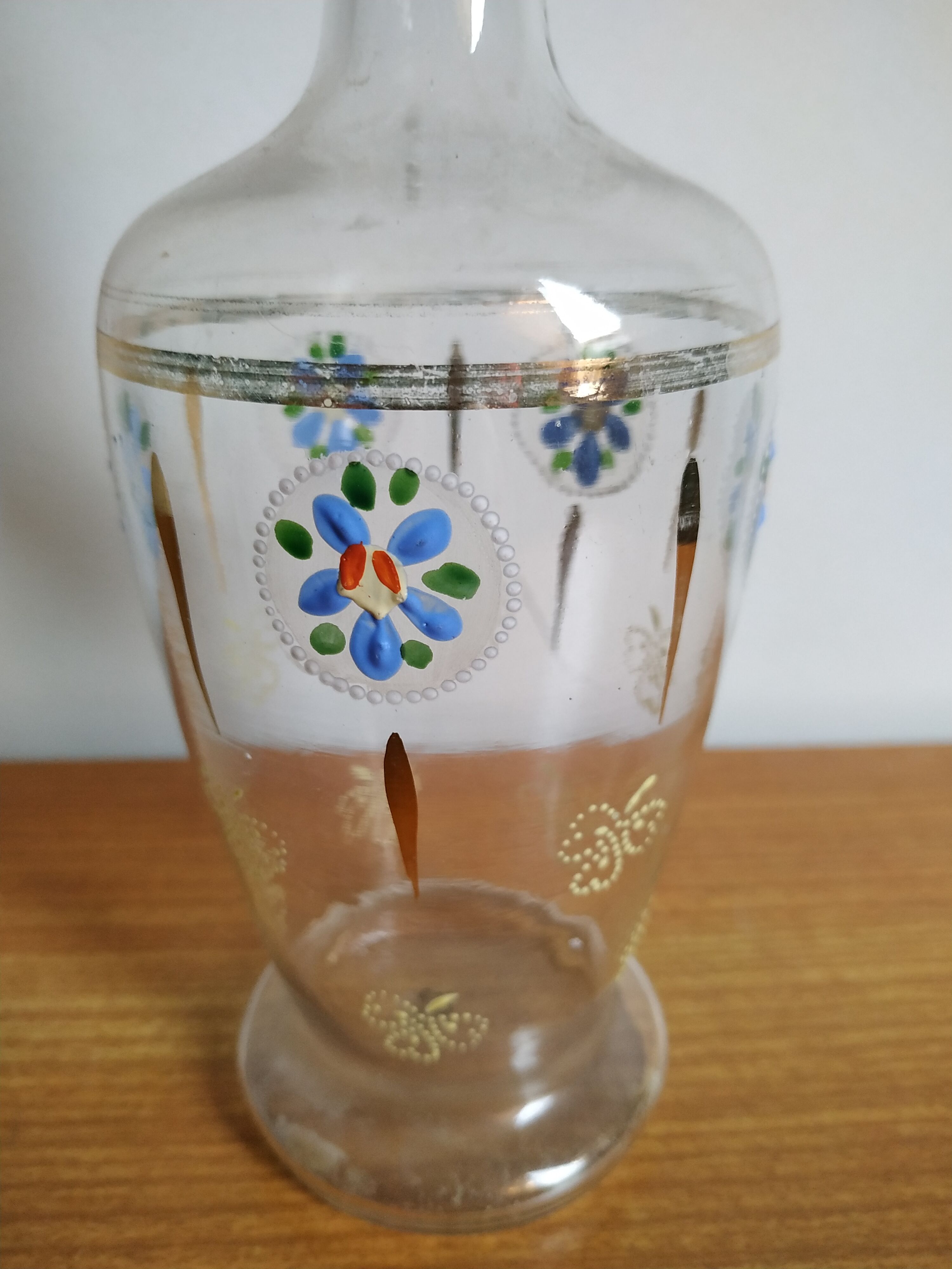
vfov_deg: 71.6
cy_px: 634
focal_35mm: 24
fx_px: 880
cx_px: 476
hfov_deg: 56.8
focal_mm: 3.94
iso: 400
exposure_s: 1/25
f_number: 1.9
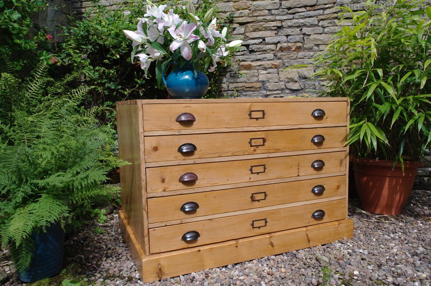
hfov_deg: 67.4
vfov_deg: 47.9
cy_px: 143
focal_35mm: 27
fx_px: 323
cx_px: 216
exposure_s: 1/60
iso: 100
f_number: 9.5
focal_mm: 18
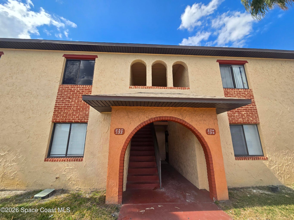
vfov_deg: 89.9
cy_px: 110
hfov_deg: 106.2
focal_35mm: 13
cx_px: 147
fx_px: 110
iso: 50
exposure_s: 1/1789
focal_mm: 2.2
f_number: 2.2
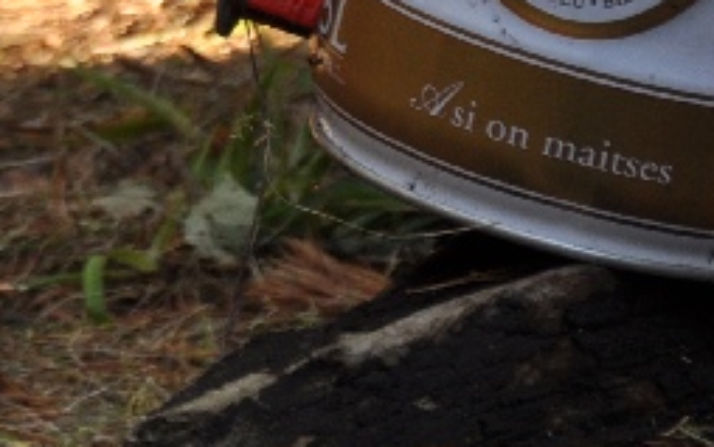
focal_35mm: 577
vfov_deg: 2.3
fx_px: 11233
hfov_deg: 3.6
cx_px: -478
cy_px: -614
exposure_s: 1/125
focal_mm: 80
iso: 250
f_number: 5.3
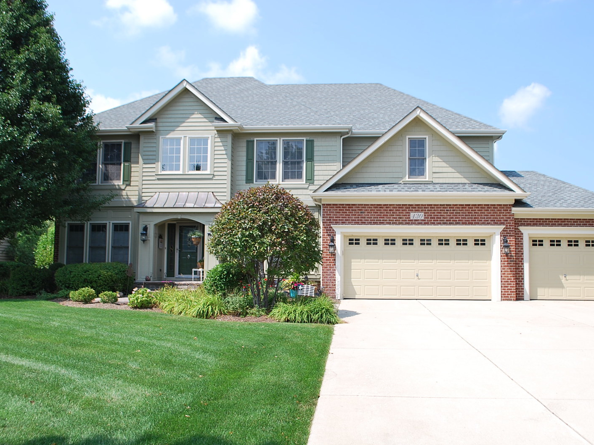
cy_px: 222
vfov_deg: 42.9
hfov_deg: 55.3
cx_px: 309
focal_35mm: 33
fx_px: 566
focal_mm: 20
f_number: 8
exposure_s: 1/250
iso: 100
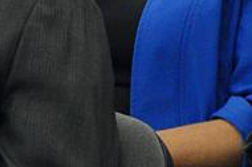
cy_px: -31
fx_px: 4928
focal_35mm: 705
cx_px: -207
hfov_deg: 2.9
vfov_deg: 1.9
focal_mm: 105
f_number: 5.6
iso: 2500
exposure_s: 1/80
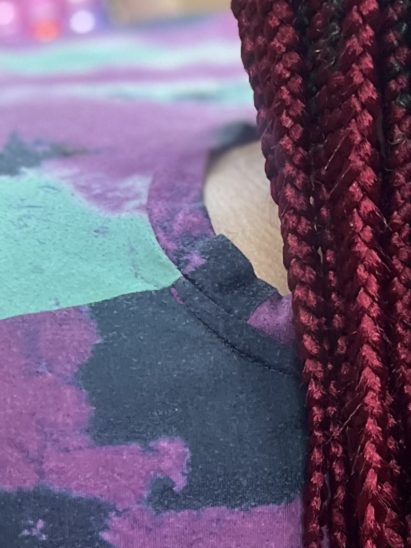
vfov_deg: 19.8
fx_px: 1568
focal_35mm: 99
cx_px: 626
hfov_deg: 14.0
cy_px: 340
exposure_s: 1/60
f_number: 1.5
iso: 320
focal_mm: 5.7
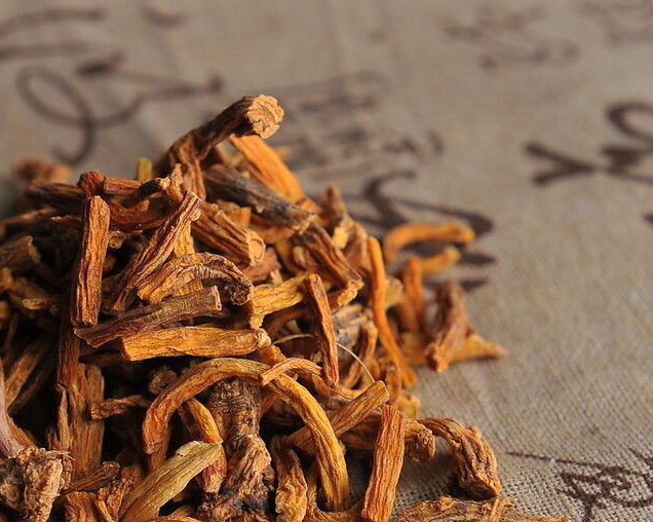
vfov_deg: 12.4
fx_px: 2395
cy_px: 358
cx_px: 151
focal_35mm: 124
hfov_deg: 15.4
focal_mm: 70
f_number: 8
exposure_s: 1/100
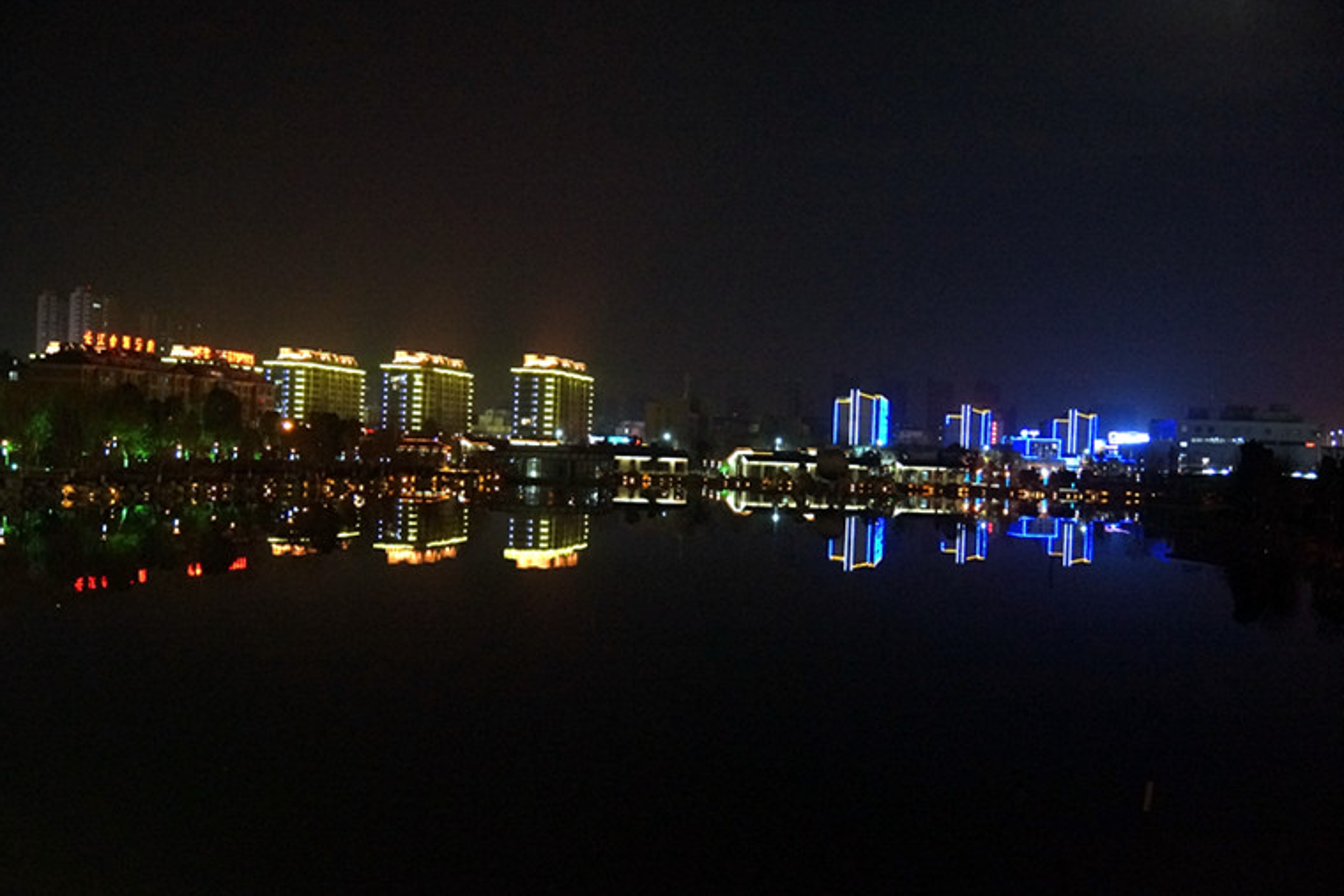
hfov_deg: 48.4
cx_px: 660
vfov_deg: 33.4
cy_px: 453
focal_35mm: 40
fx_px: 1494
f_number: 2.8
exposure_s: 1/20
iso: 6400
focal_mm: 26
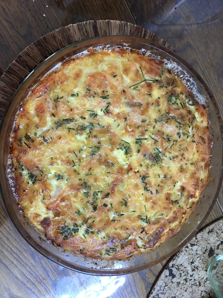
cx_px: 112
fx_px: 249
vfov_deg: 61.7
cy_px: 149
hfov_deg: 48.2
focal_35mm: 29
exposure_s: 1/33
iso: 160
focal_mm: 4.15
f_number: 2.2
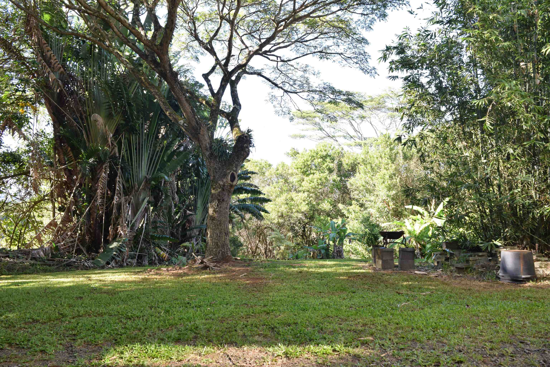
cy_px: 184
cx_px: 275
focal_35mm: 27
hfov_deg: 67.4
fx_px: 412
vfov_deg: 47.9
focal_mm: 18
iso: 400
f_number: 6.3
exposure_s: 1/125
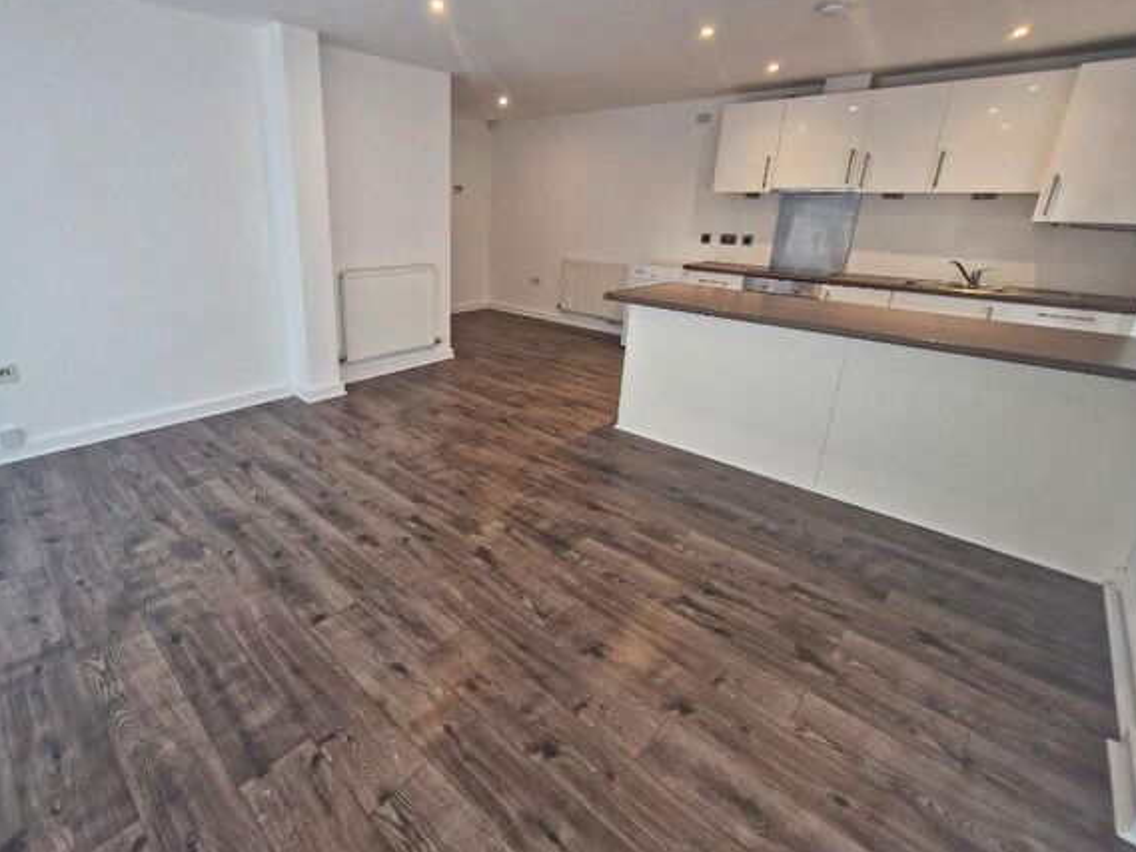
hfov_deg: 93.9
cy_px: 388
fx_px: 525
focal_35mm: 16
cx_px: 487
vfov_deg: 78.0
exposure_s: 1/50
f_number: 2.2
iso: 200
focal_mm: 1.74
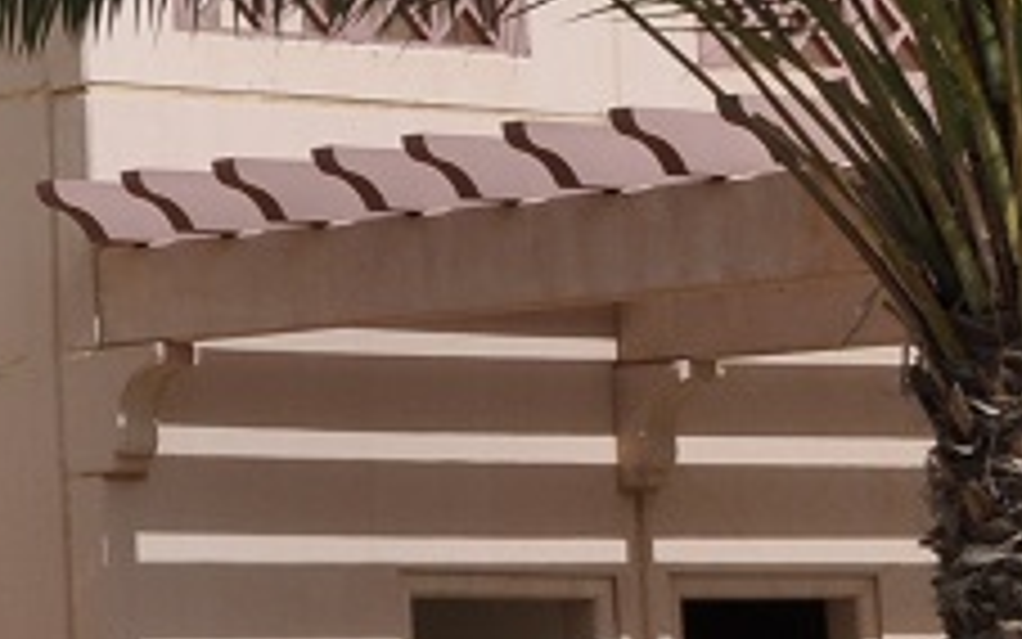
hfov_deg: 8.3
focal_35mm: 225
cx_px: -1713
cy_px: 308
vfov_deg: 5.8
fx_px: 6268
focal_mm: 26
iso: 200
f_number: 11
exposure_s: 1/400
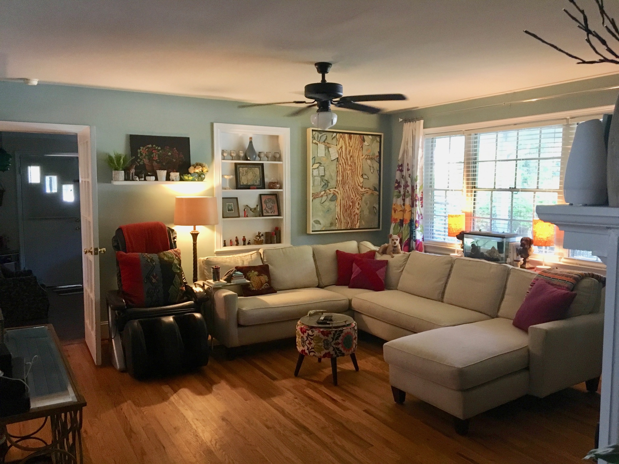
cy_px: 232
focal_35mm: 29
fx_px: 519
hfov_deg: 61.7
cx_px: 310
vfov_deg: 48.2
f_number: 2.2
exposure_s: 1/30
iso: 200
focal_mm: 4.15
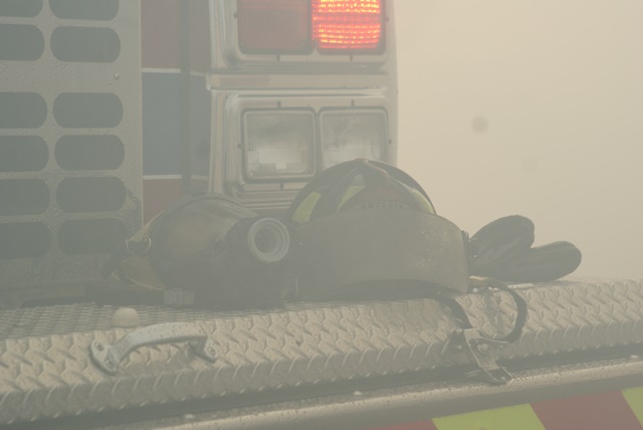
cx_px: 322
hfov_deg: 13.7
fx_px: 2682
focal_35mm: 150
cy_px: 215
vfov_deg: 9.2
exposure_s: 1/250
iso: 100
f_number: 6.3
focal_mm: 100
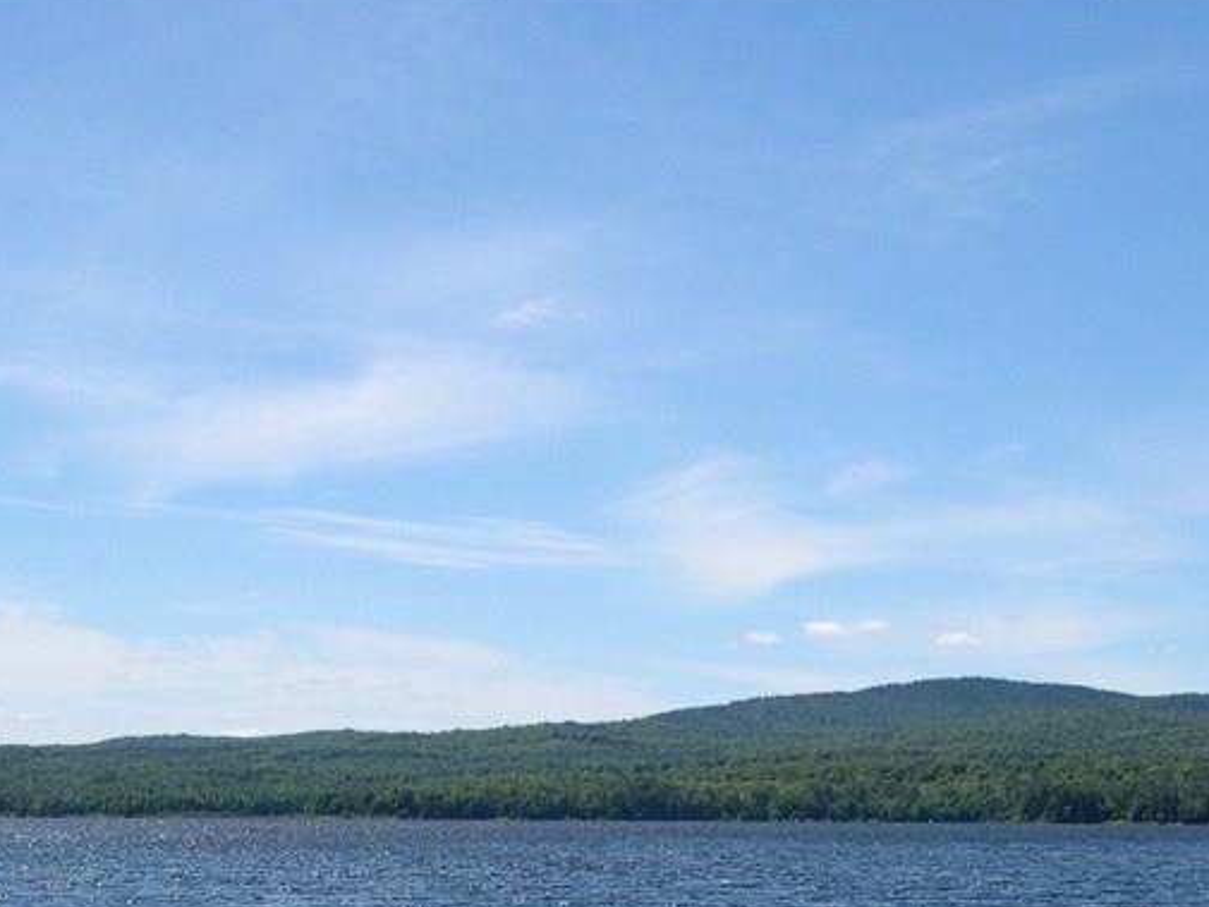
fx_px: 2690
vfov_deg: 18.7
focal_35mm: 77
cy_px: 902
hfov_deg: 25.3
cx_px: 757
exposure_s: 1/225
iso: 100
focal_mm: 8
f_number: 7.6
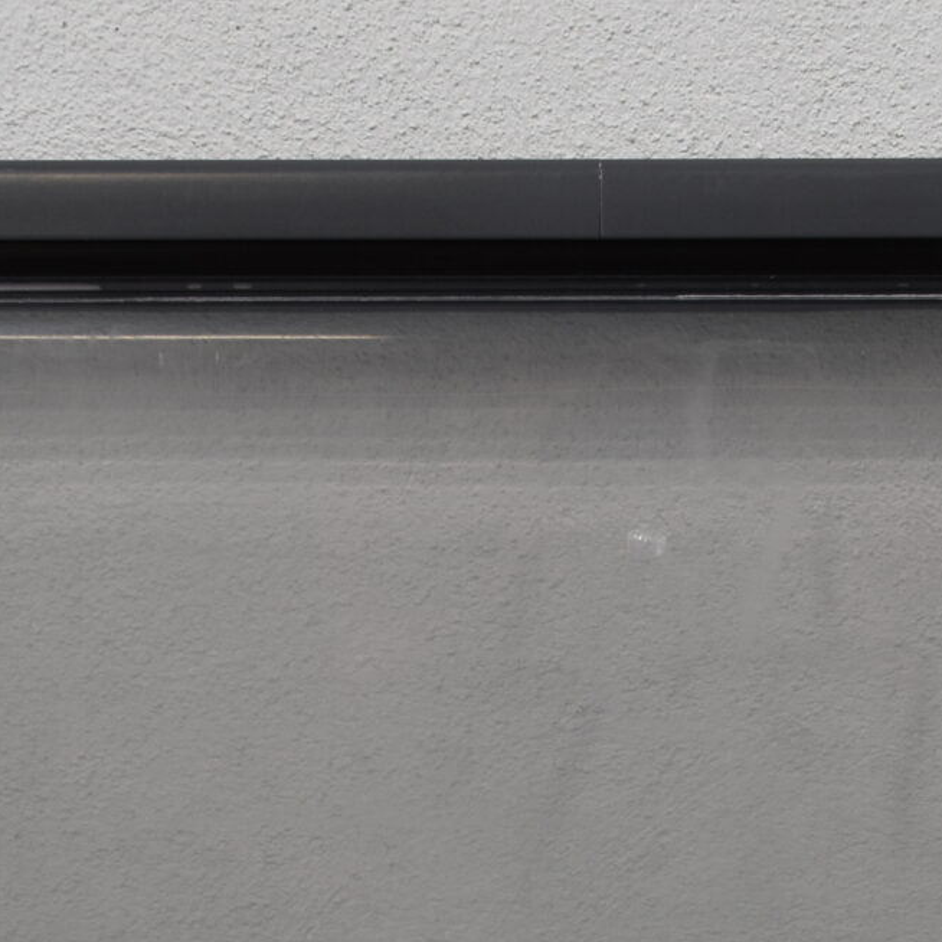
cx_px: 641
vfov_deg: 12.8
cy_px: 918
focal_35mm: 135
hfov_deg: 12.9
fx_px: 4146
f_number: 5.6
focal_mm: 27
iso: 400
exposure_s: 1/125
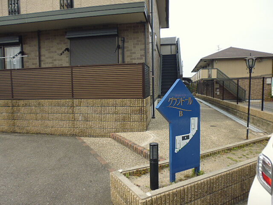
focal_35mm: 24
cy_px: 102
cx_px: 136
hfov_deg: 71.6
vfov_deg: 56.8
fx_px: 189
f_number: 9
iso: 100
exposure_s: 1/80
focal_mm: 4.3
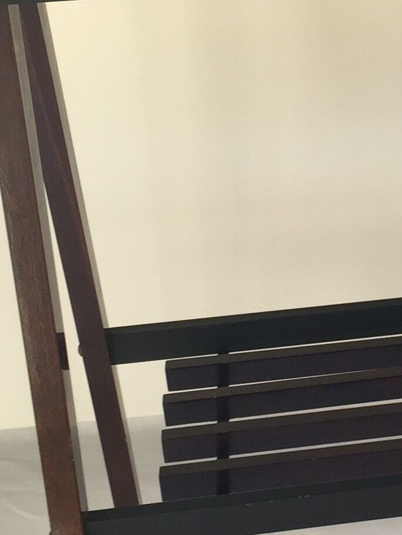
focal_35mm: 104
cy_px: 230
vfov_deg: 18.9
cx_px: 536
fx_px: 1610
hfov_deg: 13.7
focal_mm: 4.15
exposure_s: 1/110
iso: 32
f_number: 2.2
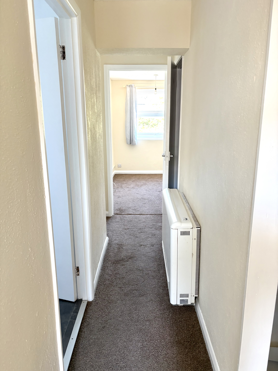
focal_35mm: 26
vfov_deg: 67.3
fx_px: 278
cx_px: 139
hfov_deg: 53.1
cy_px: 186
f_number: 1.6
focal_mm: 5.96
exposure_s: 1/60
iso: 160
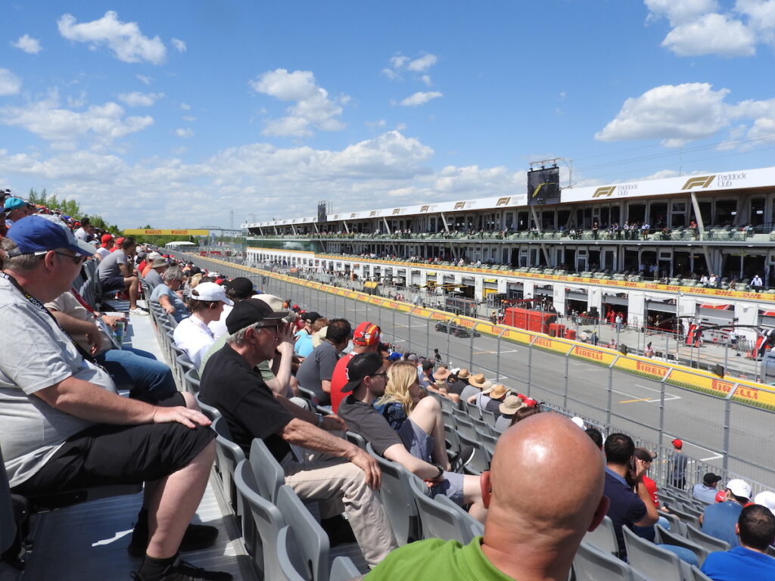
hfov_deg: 60.0
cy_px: 290
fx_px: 672
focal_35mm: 30
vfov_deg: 46.8
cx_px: 388
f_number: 4
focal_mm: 5.4
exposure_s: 1/1600
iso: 100
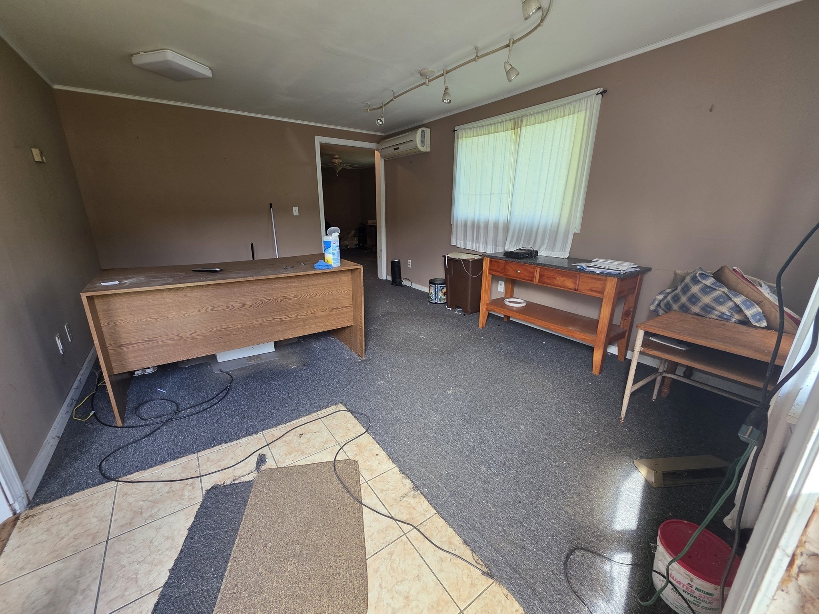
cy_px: 307
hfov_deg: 106.2
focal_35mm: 13
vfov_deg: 89.9
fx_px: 308
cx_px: 410
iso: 100
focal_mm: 2.2
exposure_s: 1/120
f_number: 1.9
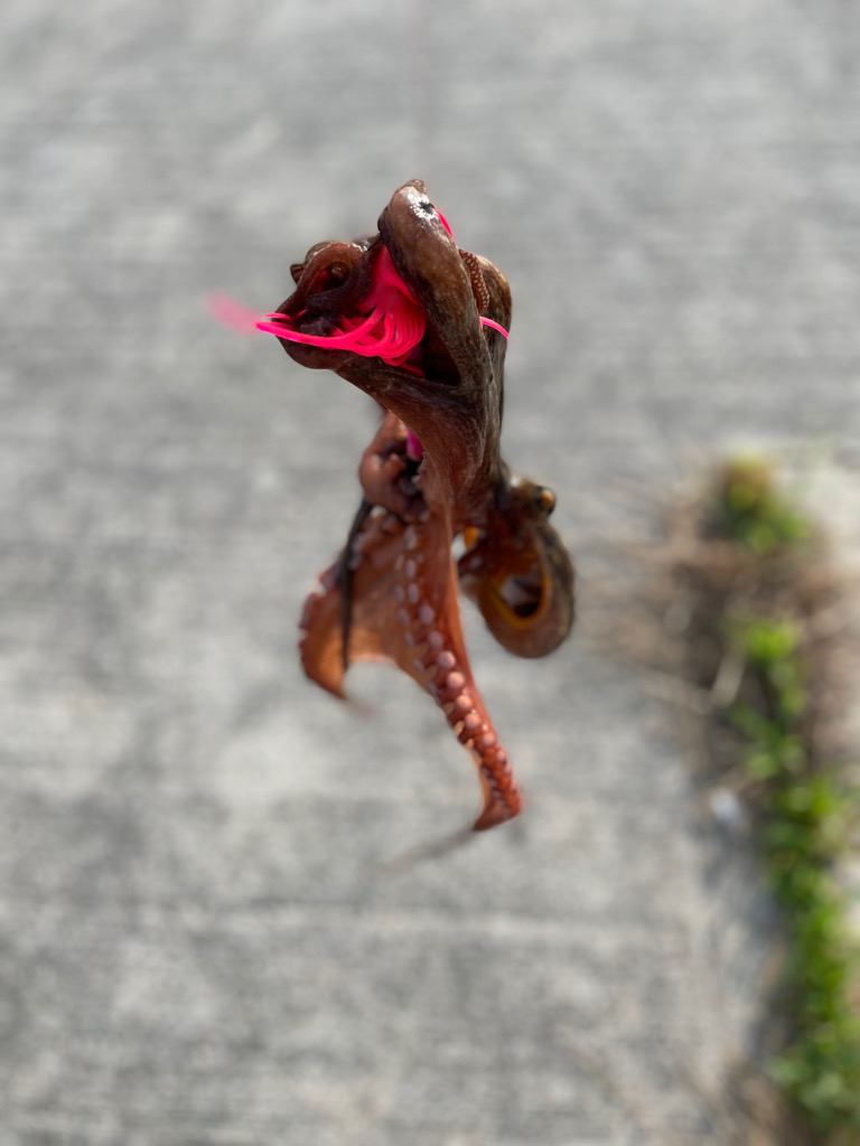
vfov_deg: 67.3
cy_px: 573
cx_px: 430
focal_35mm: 26
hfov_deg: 53.1
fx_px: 861
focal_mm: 4.2
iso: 50
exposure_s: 1/2681
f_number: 1.6
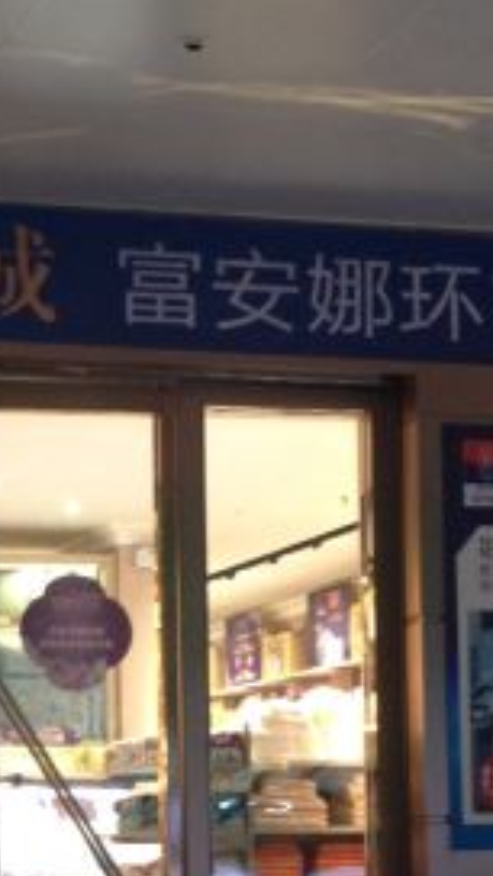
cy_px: 802
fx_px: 2278
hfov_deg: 12.1
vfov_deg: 21.3
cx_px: -105
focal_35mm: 98
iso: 80
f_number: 2.4
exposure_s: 1/20
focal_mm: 4.28
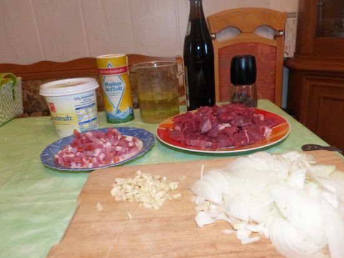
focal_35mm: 29
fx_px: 288
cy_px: 146
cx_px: 190
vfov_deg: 48.1
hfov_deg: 61.5
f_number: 2.8
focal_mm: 4.5
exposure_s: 1/60
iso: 800
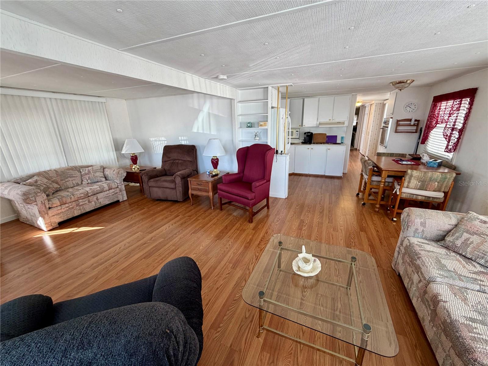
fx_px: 197
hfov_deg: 102.1
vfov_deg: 85.7
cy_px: 183
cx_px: 244
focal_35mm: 14
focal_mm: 2.22
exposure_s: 1/121
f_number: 2.2
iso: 160
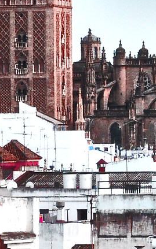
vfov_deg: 3.5
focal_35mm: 595
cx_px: 383
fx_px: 4051
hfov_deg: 2.2
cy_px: 27
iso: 640
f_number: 13
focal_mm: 70
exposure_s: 1/500
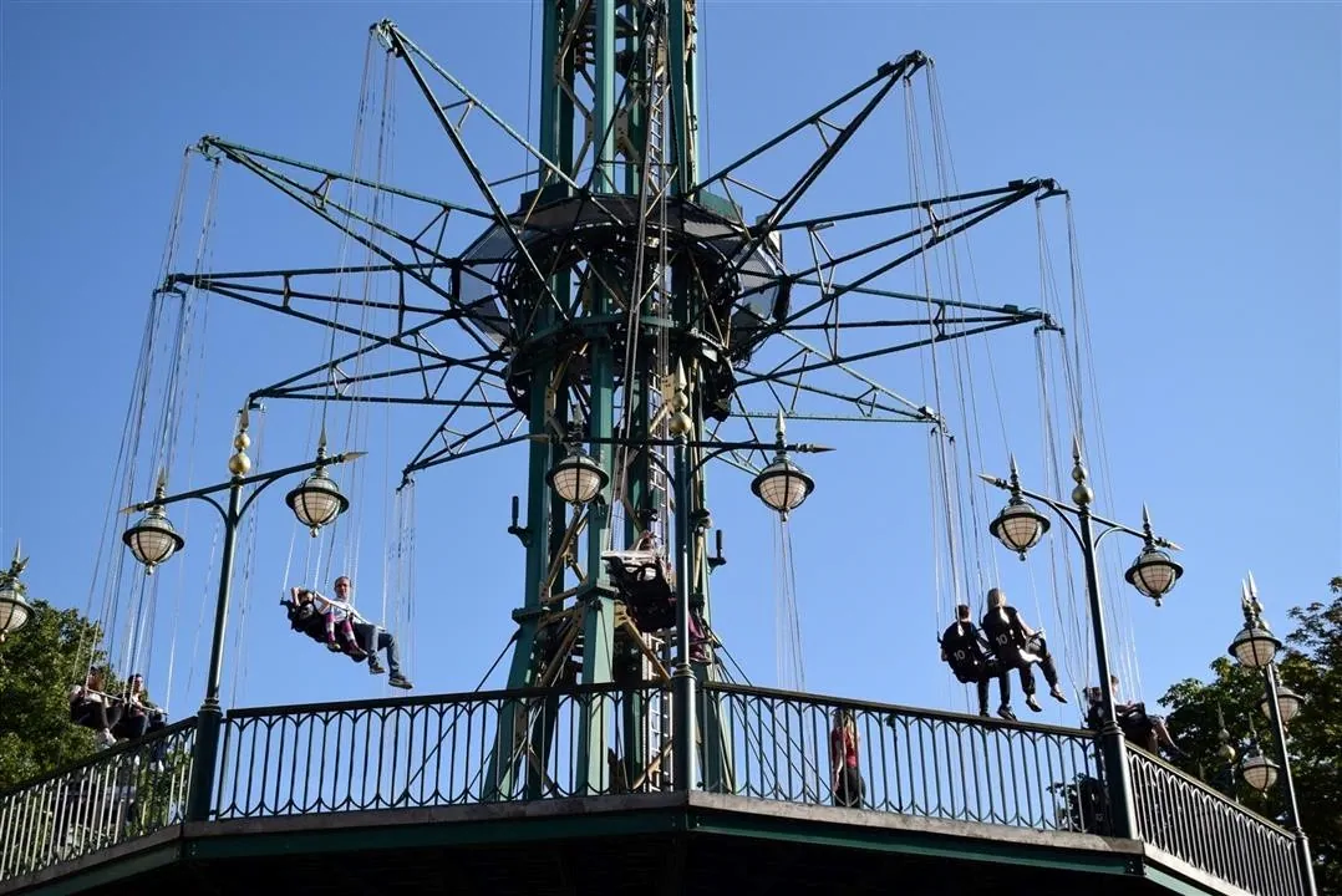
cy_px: 448
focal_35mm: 48
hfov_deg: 41.1
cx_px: 671
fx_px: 1790
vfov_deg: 28.1
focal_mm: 32
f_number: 6.3
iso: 400
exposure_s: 1/1600
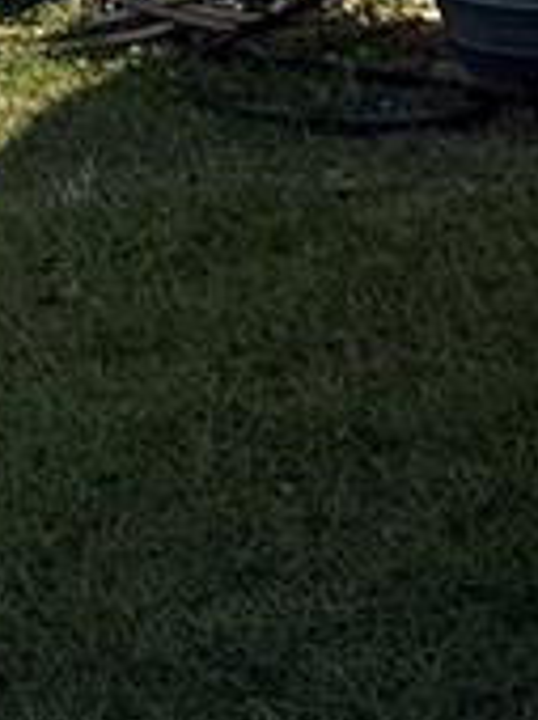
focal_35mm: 184
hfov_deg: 7.6
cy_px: -843
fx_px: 3823
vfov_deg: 9.8
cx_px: -665
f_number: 1.5
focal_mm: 5.7
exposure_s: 1/3831
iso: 50
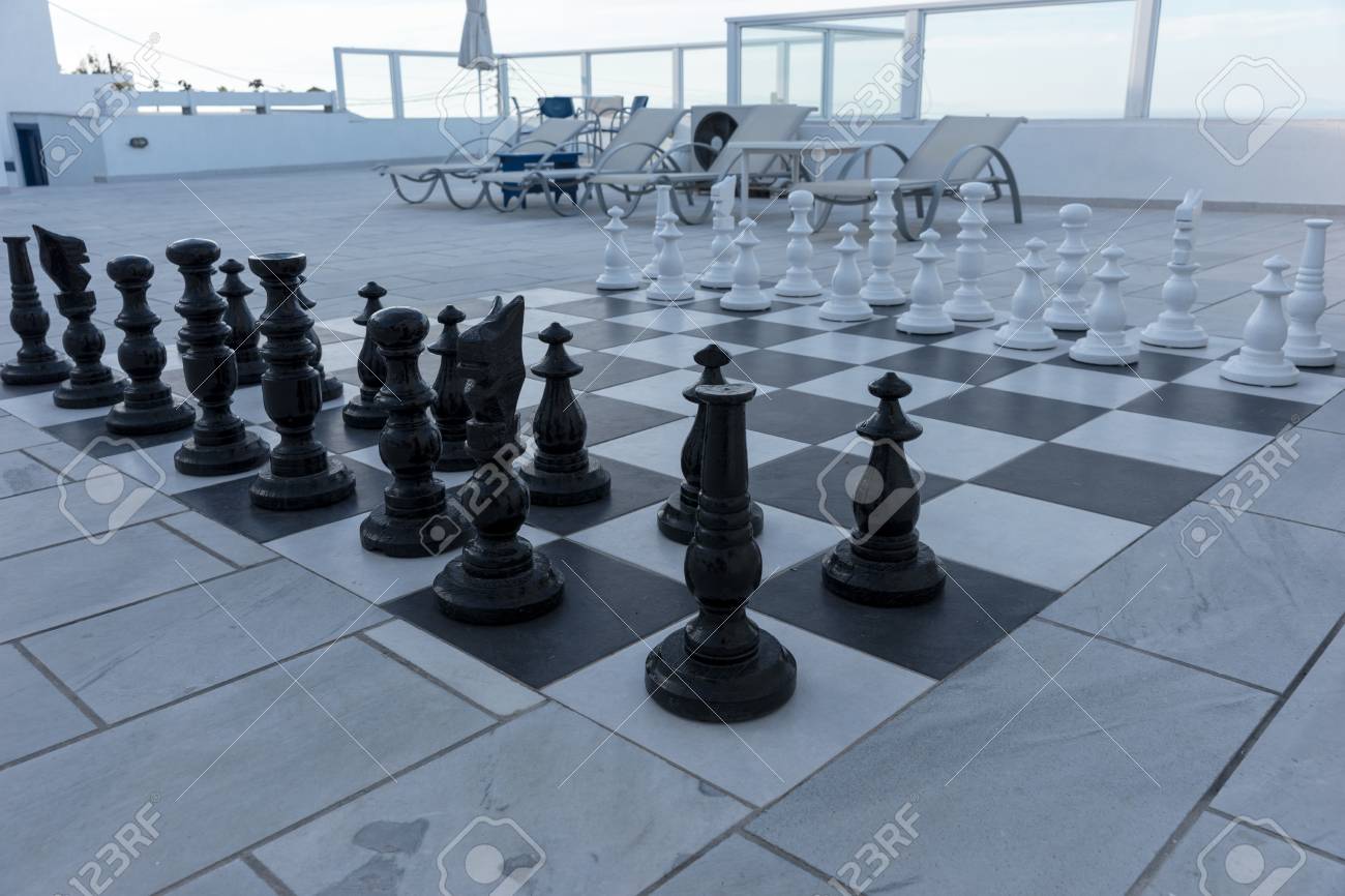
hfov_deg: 65.5
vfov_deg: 46.4
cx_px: 672
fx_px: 1046
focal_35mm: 28
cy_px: 448
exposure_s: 1/160
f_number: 6.3
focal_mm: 28
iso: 100
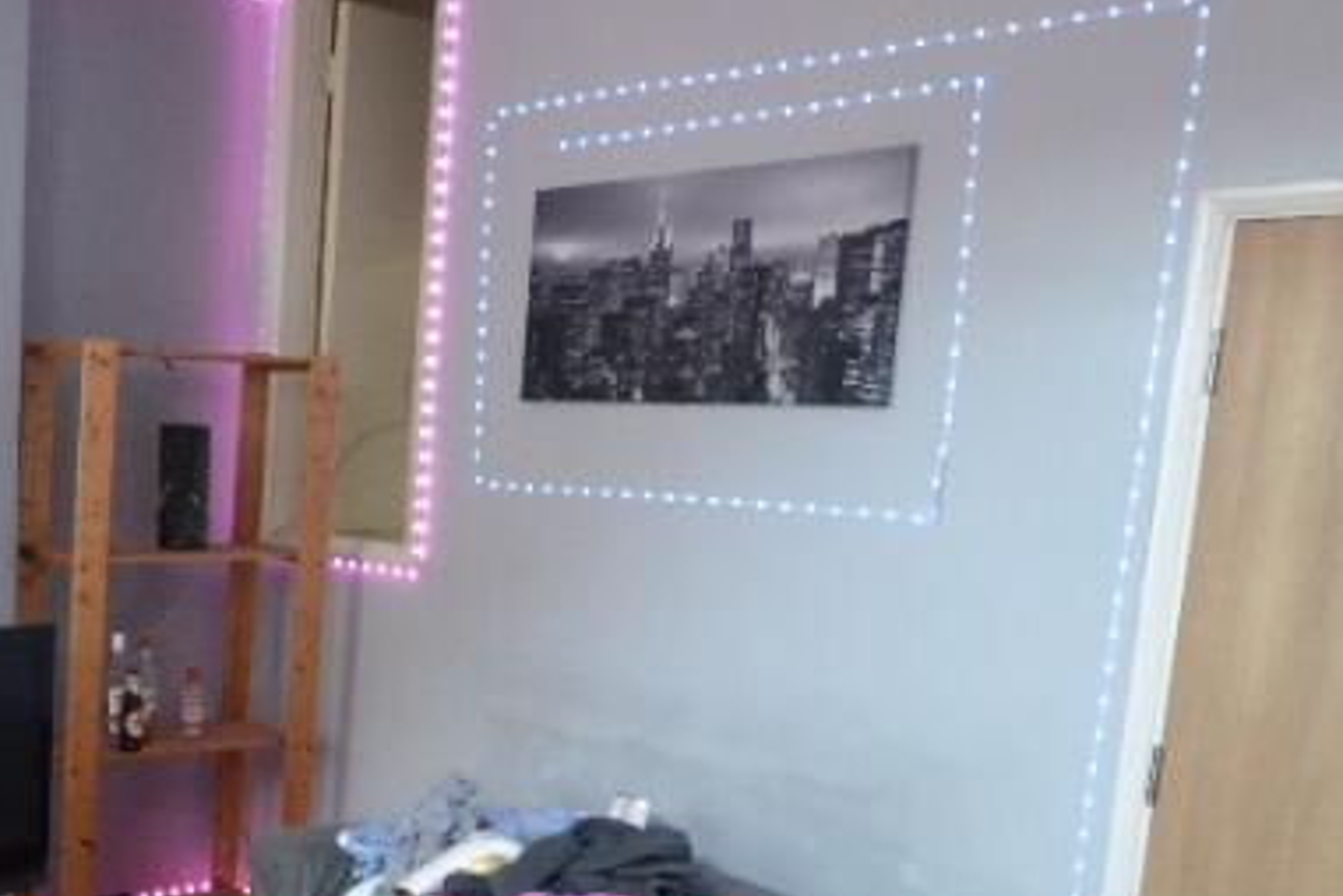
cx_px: 250
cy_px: 743
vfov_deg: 29.5
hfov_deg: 42.1
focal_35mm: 44
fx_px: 1654
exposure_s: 1/60
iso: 2500
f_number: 3.5
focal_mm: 11
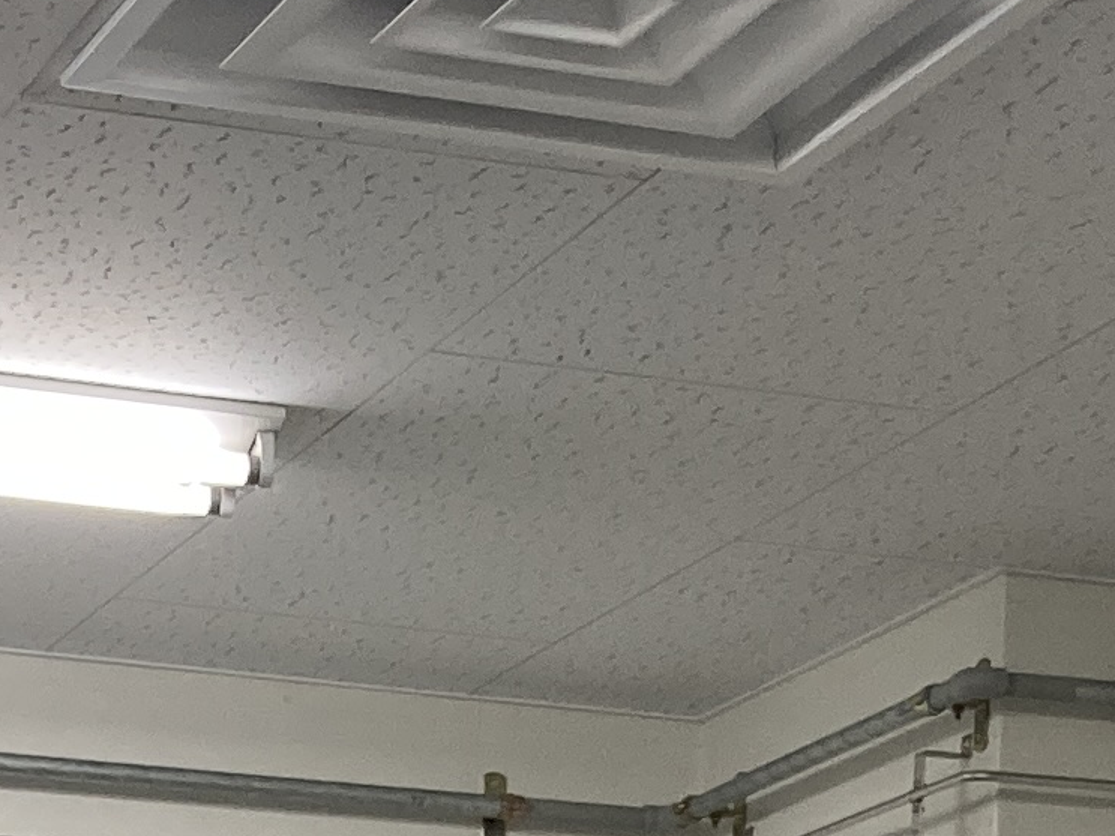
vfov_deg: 8.7
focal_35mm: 152
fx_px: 4895
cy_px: 2103
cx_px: 327
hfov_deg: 13.0
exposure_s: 1/100
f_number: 1.8
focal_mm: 3.99
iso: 50
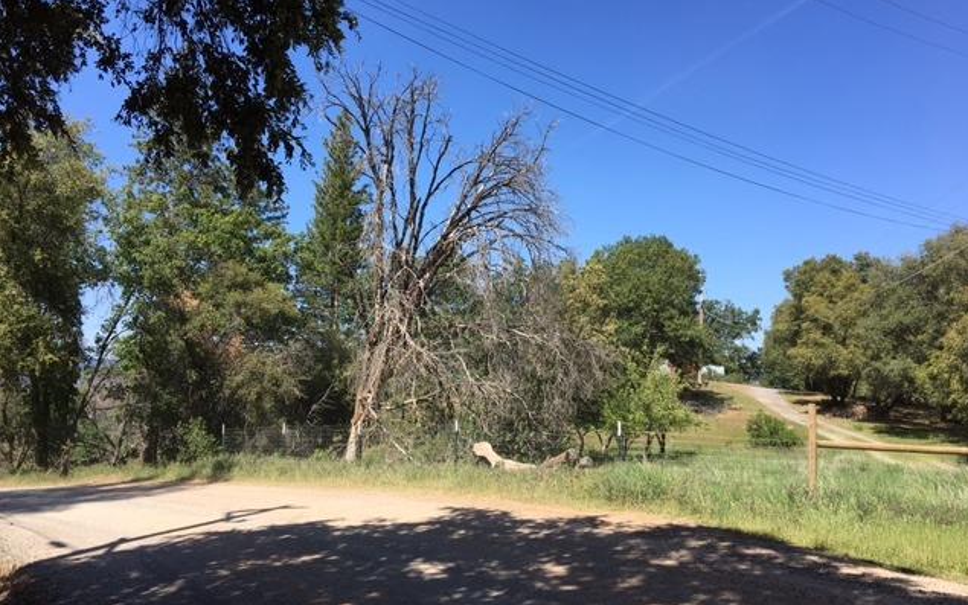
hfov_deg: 61.2
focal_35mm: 31
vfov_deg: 40.6
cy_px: 315
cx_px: 486
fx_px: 818
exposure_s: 1/1131
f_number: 2.2
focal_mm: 4.15
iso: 25
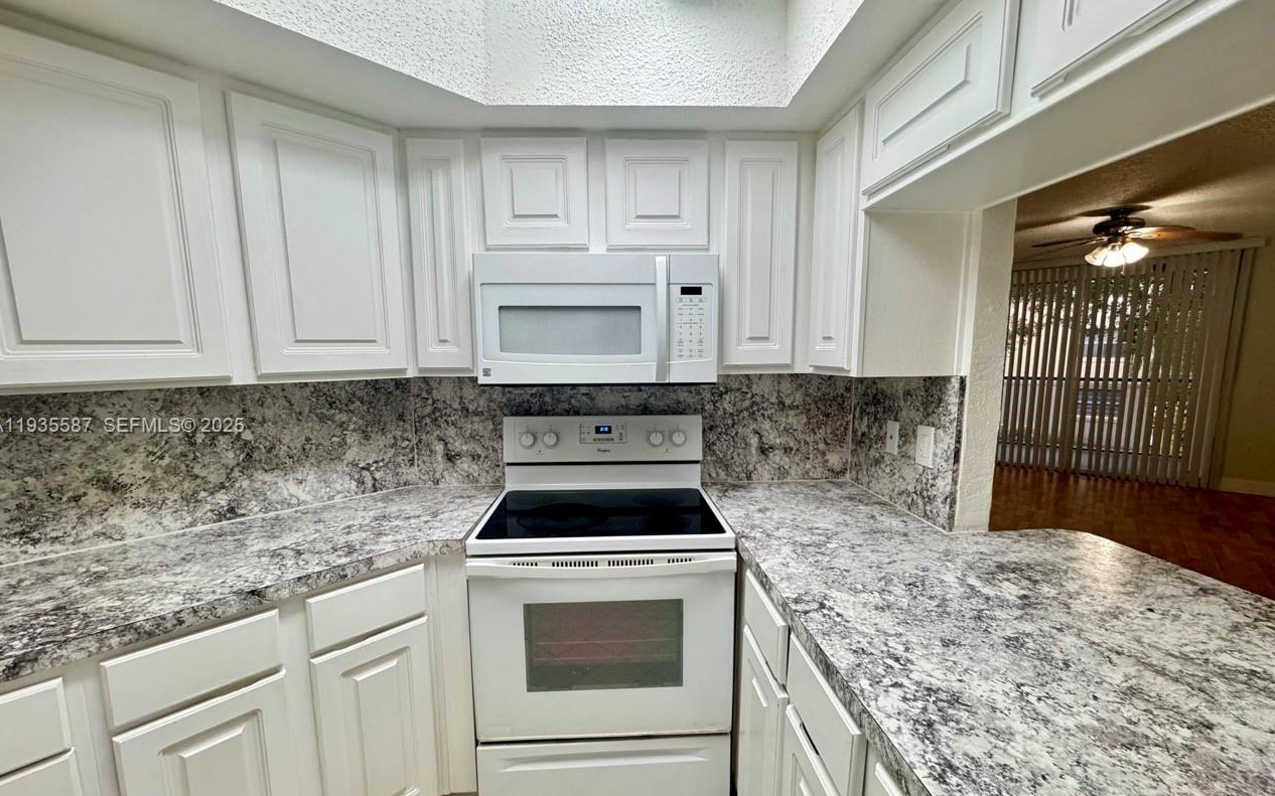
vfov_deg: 74.7
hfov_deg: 101.5
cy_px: 427
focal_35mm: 15
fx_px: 521
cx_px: 632
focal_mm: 2.22
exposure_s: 1/120
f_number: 2.2
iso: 250
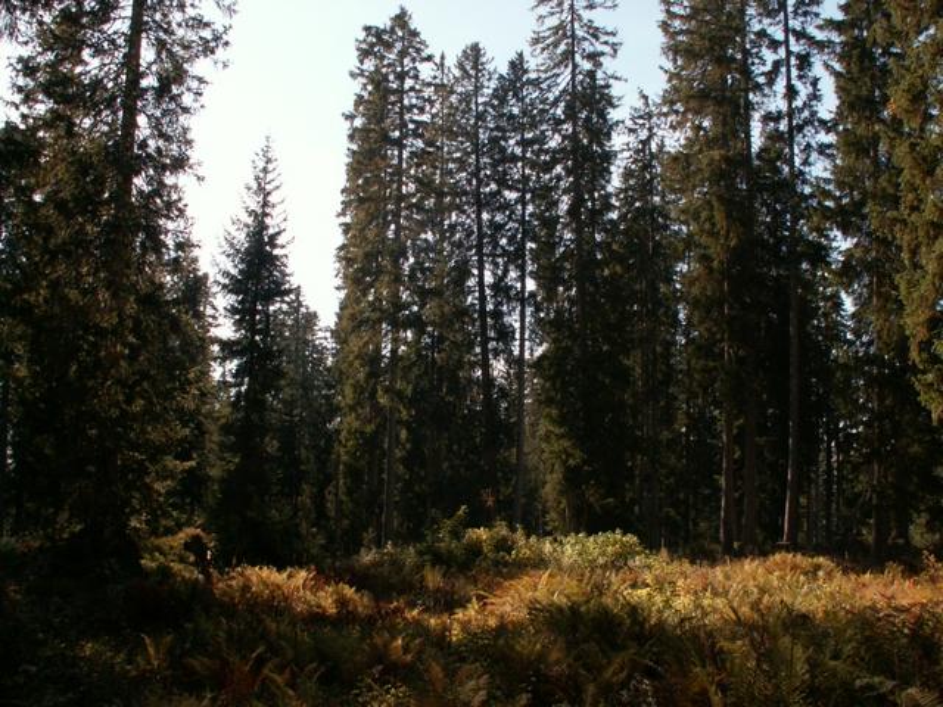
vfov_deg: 40.7
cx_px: 472
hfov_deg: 52.6
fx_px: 953
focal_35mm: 35
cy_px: 354
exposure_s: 1/125
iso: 50
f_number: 5
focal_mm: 5.86
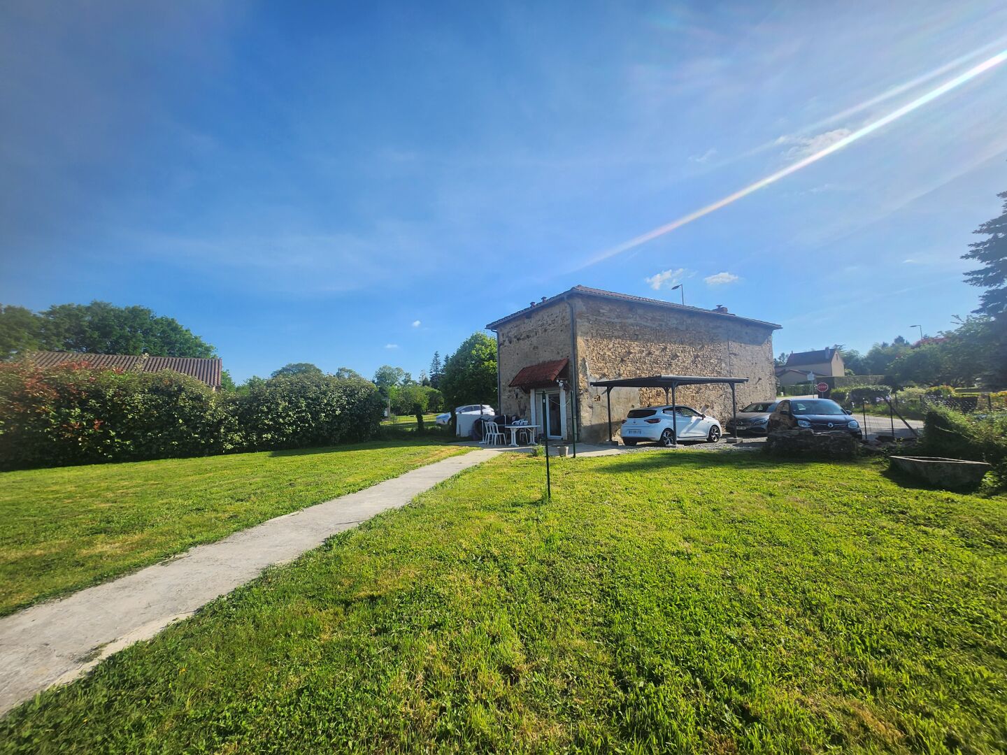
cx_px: 504
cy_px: 378
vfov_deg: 89.9
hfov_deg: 106.2
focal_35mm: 13
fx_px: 378
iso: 32
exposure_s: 1/1218
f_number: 2.2
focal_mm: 1.74
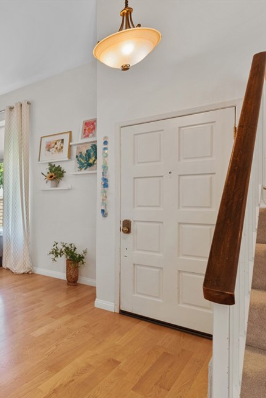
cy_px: 206
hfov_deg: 40.9
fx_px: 277
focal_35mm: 25
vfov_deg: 71.5
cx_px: -29
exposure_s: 1/5
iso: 250
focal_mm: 16
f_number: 5.6
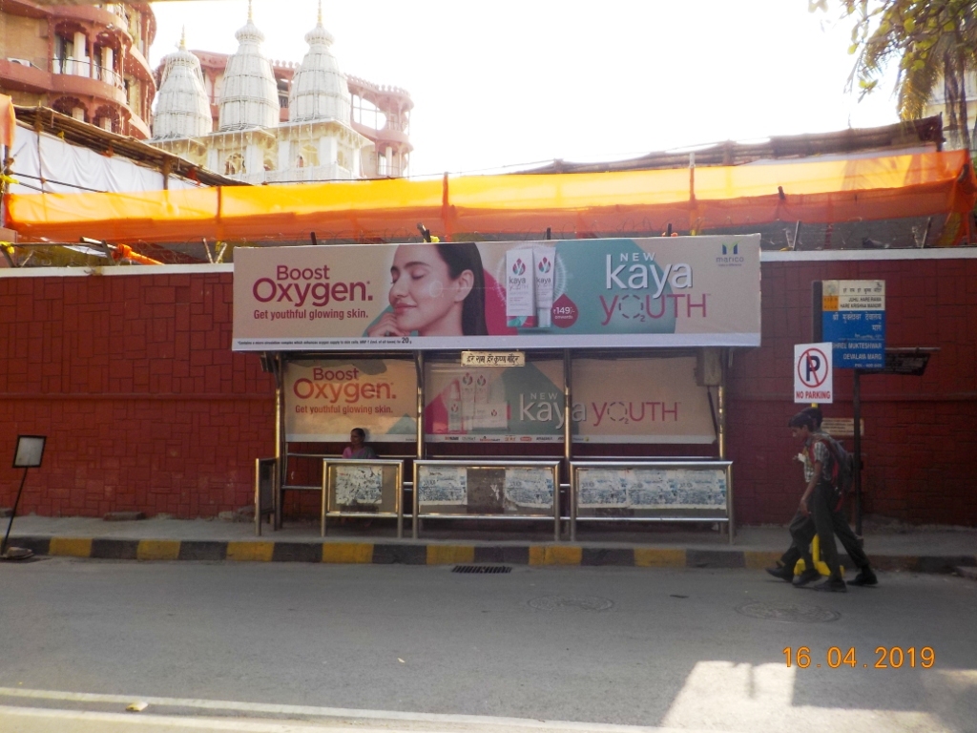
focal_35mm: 30
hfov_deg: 60.0
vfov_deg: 46.8
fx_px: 847
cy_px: 366
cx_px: 488
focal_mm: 4.1
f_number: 3.3
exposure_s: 1/320
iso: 125
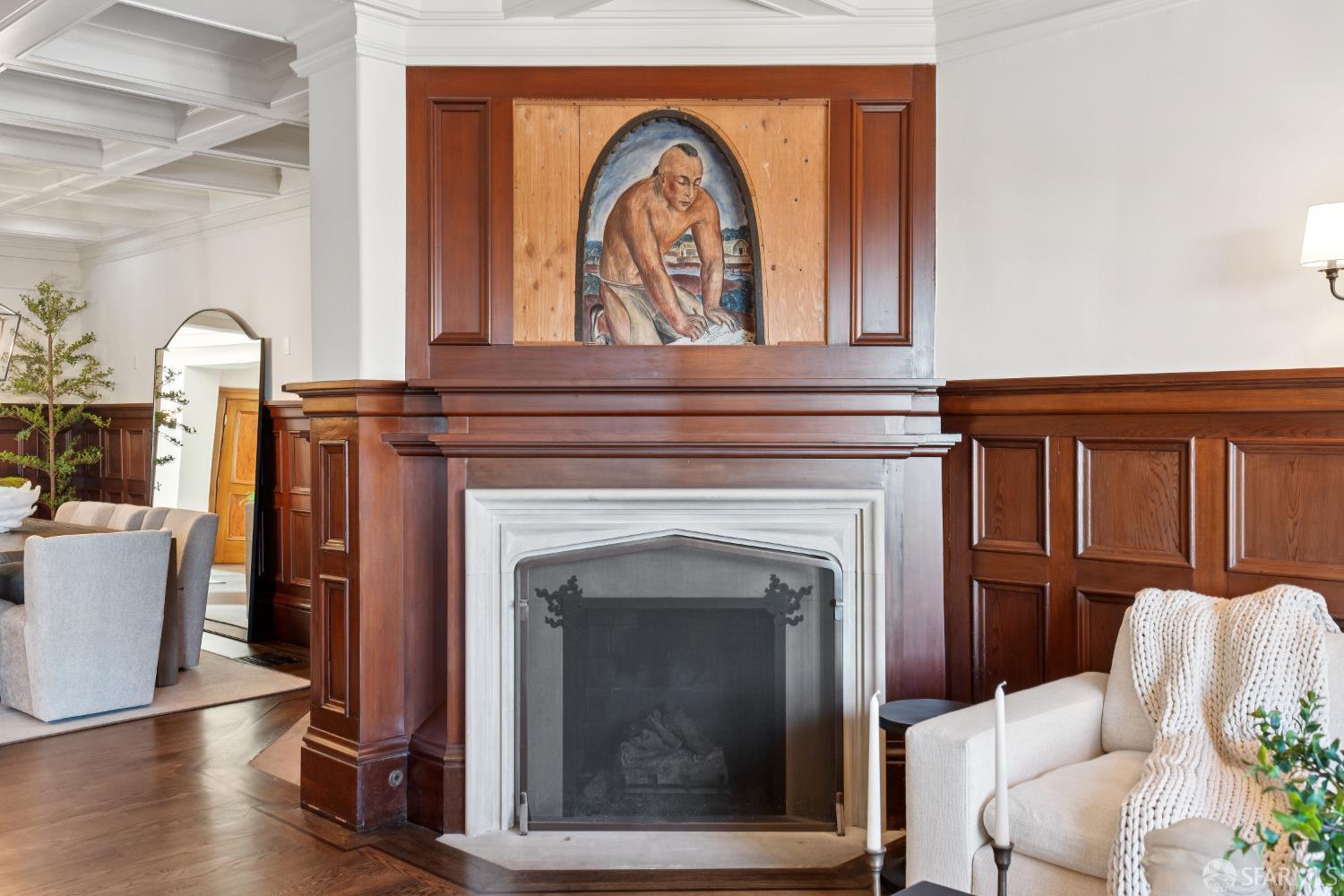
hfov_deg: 57.2
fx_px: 1232
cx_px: 672
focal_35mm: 33
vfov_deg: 40.0
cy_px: 448
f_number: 8
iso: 800
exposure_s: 1/13
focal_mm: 33
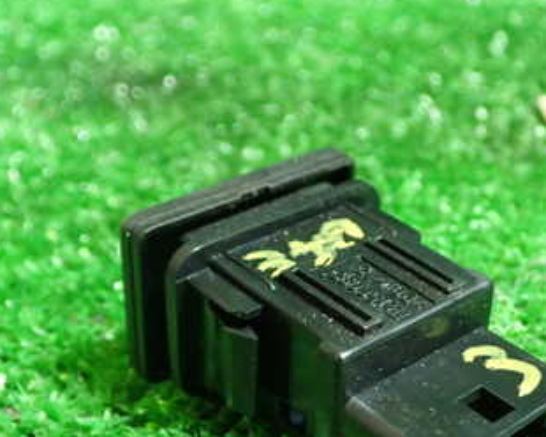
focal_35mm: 68
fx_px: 1099
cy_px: 328
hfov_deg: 27.6
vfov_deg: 22.3
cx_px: 395
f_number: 2.5
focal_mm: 6.37
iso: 800
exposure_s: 1/40
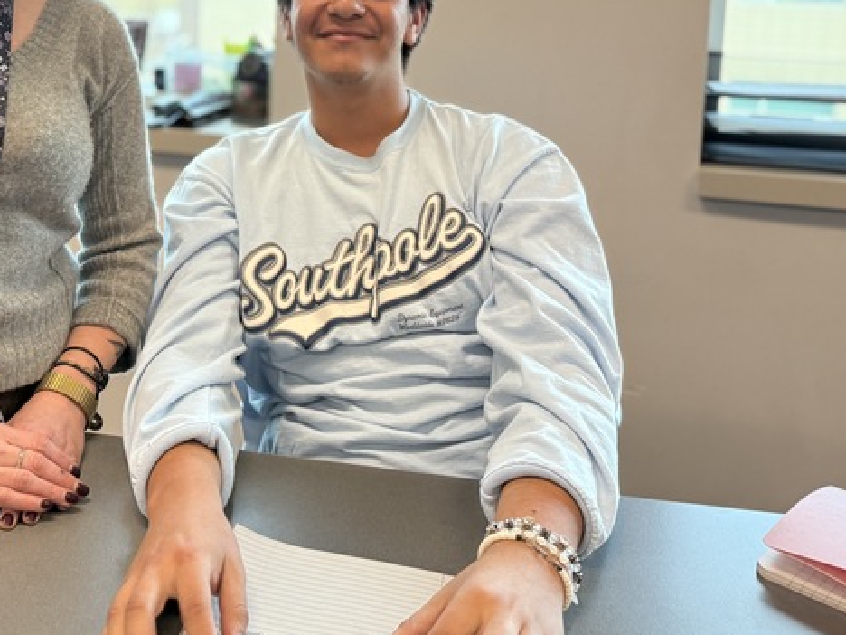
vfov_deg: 33.8
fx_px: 1002
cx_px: 233
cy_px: 105
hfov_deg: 44.5
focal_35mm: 41
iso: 200
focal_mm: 6.76
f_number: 1.78
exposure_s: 1/204
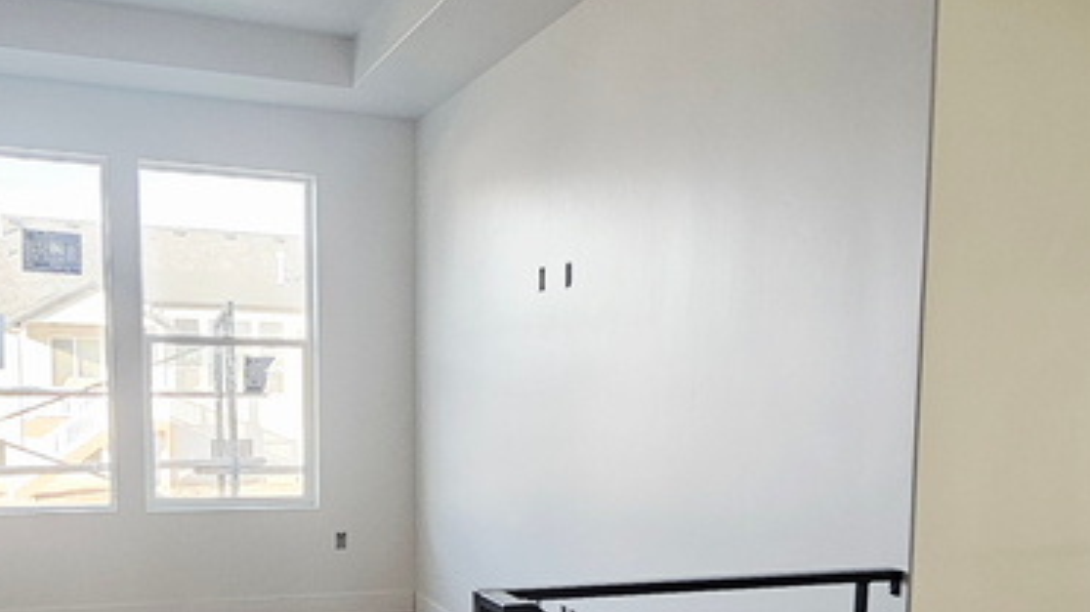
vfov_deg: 29.4
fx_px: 1127
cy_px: 521
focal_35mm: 39
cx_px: 615
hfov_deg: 51.5
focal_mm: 2.2
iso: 80
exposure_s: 1/60
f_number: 2.2
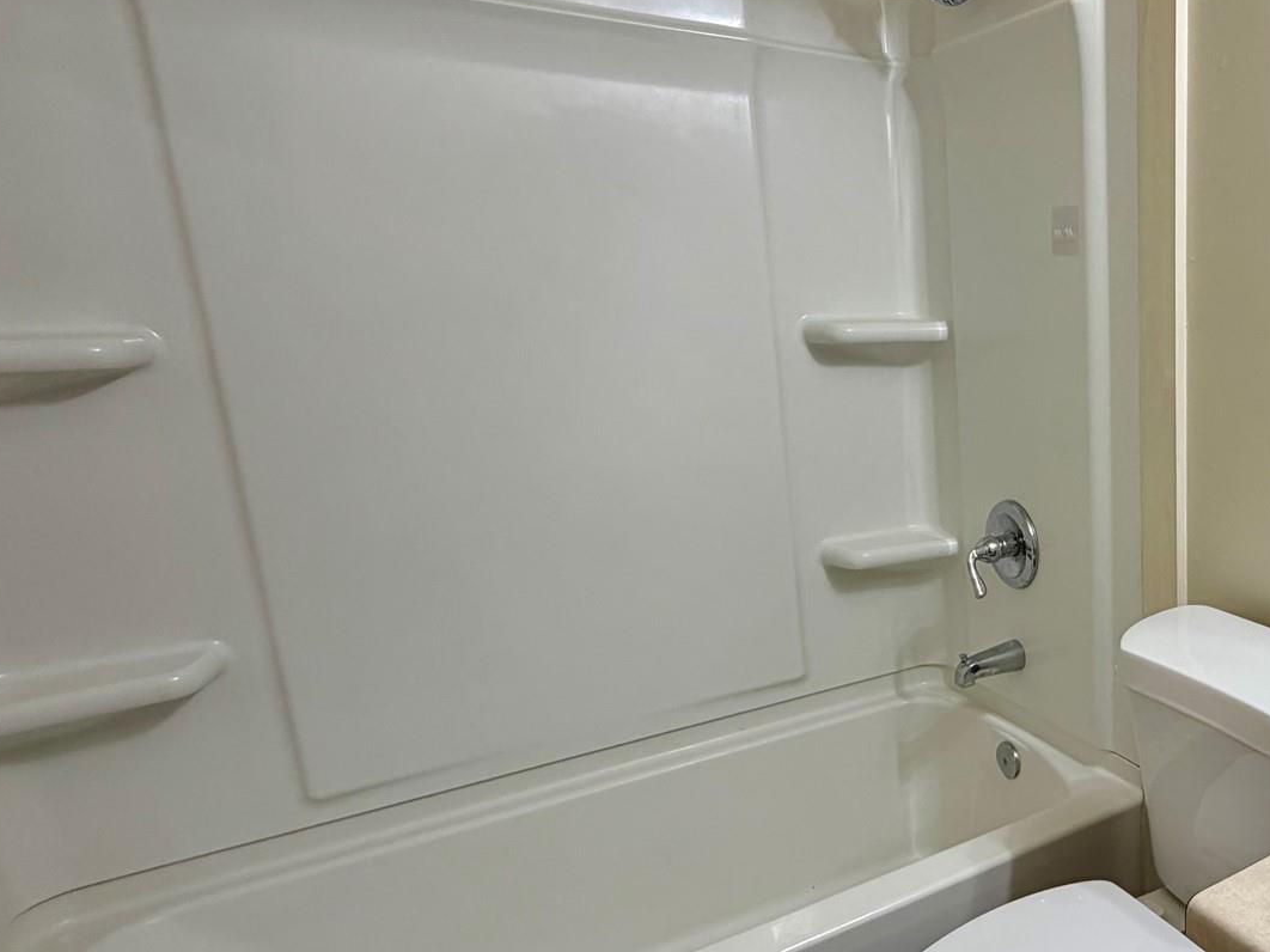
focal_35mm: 27
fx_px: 990
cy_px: 521
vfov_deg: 51.3
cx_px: 1149
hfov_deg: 56.2
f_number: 2.2
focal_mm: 2.22
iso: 125
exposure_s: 1/120
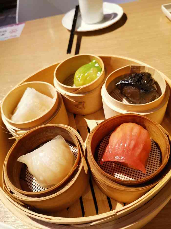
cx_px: 86
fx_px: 171
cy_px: 114
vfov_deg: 67.3
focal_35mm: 26
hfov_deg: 53.1
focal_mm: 5.5
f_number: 1.8
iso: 320
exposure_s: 1/50
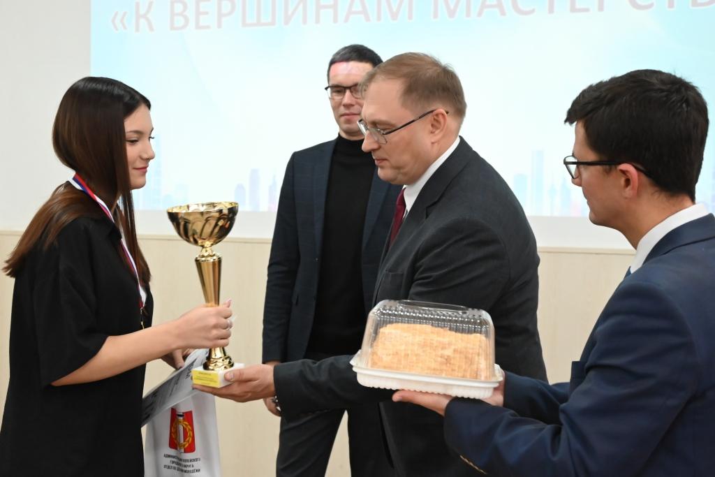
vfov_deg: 26.0
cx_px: 358
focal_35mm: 52
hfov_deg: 38.2
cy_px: 238
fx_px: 1033
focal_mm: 35
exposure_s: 1/125
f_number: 6.3
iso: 3200
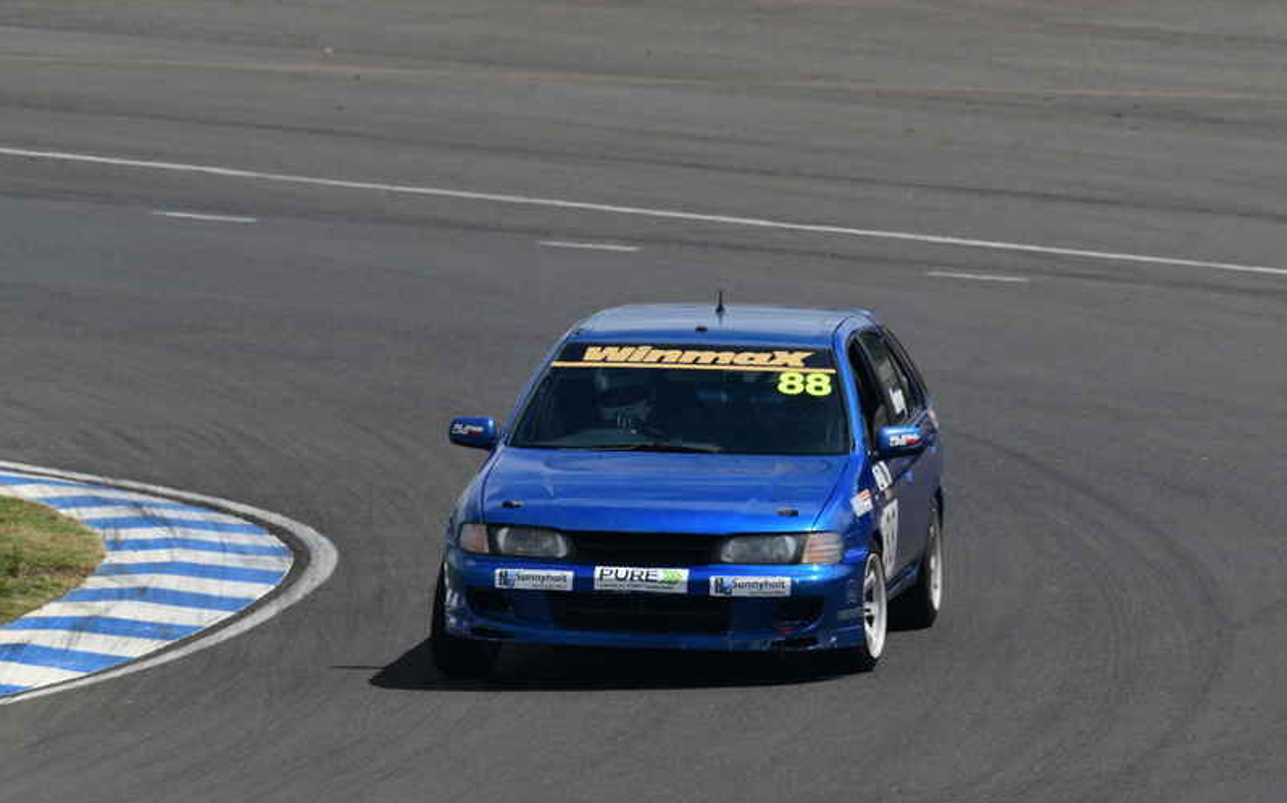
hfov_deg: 2.7
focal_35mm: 767
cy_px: 387
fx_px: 26891
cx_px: 644
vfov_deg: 1.7
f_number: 10
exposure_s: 1/640
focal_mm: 500
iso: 200
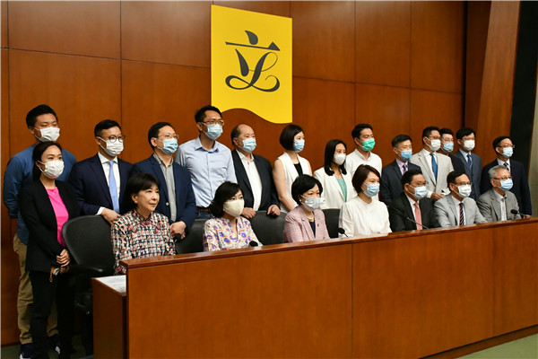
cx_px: 269
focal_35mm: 36
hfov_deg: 53.1
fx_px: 538
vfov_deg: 36.9
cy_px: 180
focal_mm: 24
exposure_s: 1/125
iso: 6400
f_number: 7.1
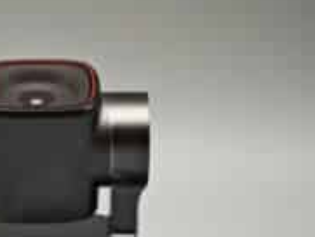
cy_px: 213
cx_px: 14
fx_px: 1475
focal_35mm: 162
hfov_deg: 12.1
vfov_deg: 9.1
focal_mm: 12.28
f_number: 1.8
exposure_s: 1/122
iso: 50
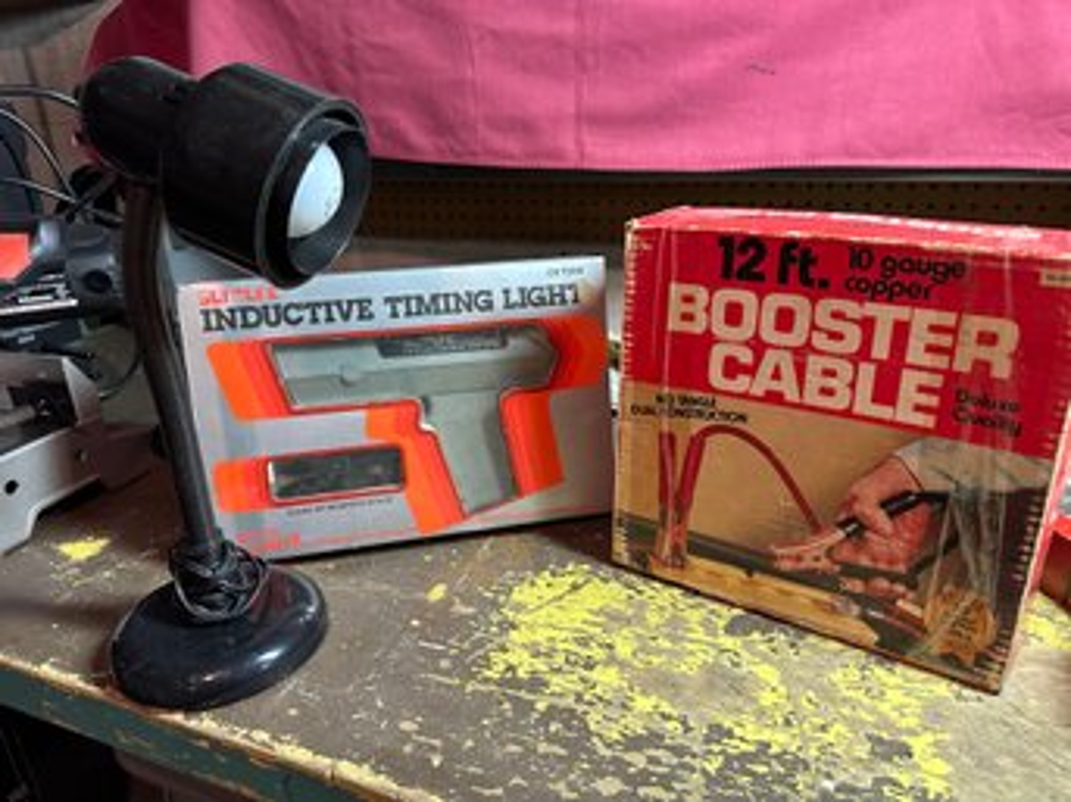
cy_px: 401
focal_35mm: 24
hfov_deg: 71.6
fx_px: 742
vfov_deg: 56.8
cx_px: 536
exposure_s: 1/60
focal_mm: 6.86
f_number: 1.78
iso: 400
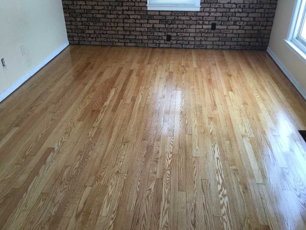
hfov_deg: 58.3
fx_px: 274
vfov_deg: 45.4
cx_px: 153
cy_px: 115
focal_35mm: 31
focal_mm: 3.3
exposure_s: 1/30
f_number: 2.4
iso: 100
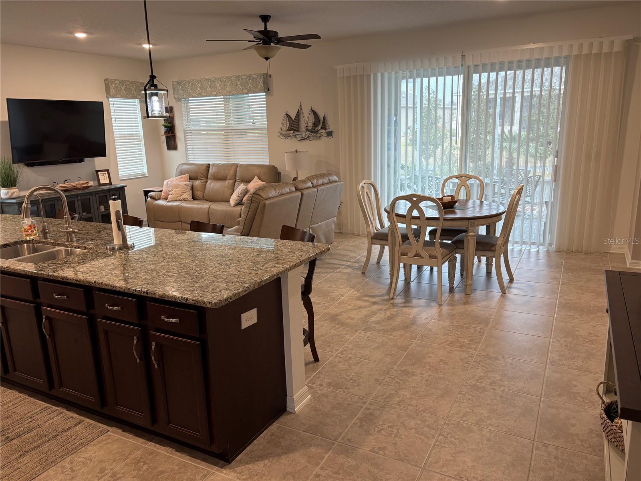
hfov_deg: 67.3
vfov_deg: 53.1
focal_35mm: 26
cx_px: 320
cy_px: 240
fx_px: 481
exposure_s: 1/60
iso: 80
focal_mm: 5.96
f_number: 1.6
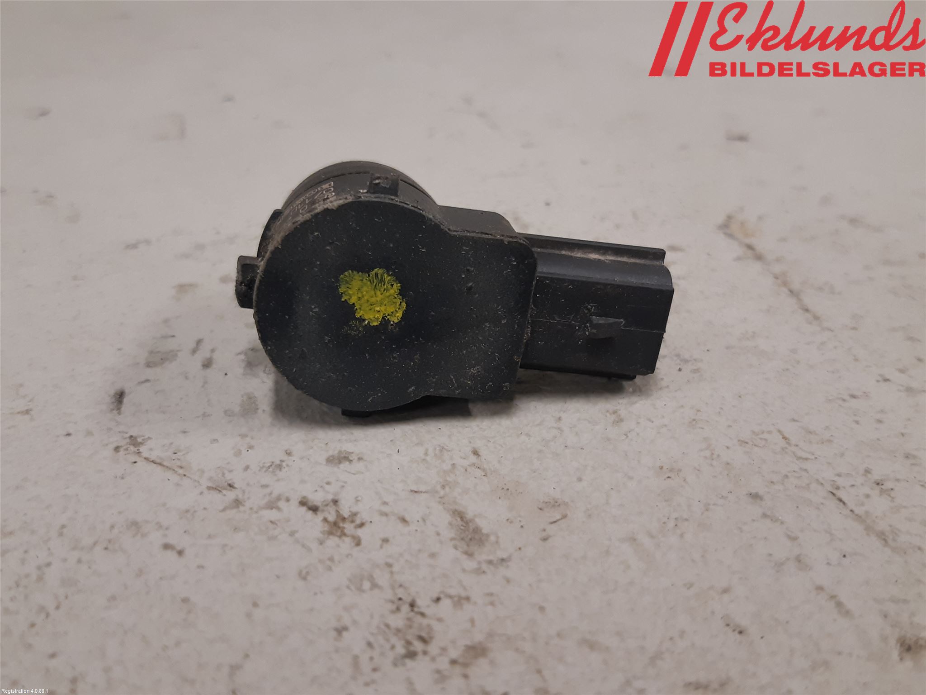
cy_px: 348
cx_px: 463
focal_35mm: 26
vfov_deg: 53.1
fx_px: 696
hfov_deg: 67.3
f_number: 1.7
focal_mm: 3.93
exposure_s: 1/50
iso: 125
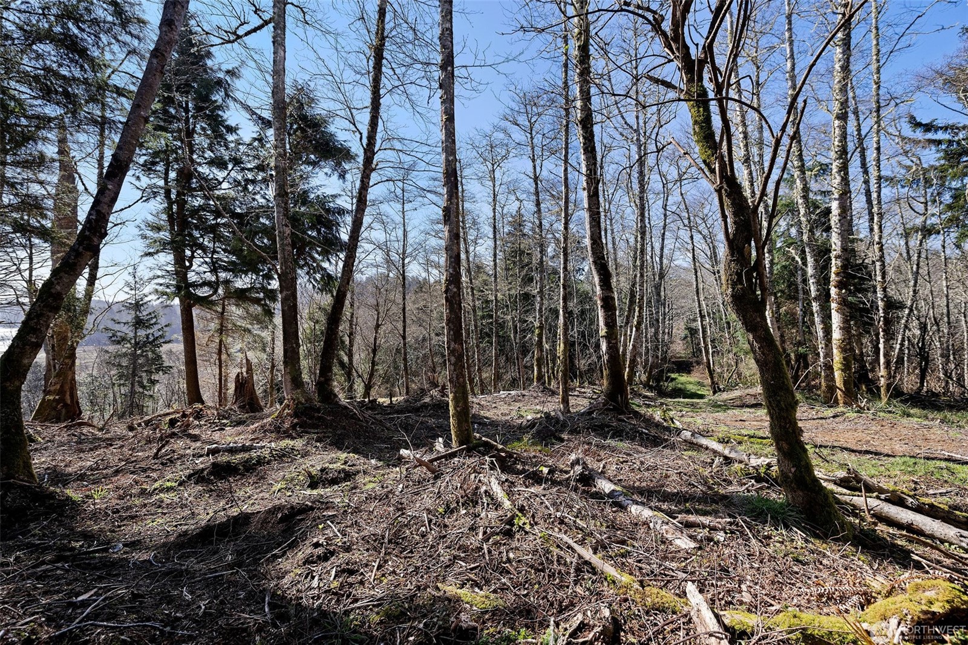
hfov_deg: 104.3
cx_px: 484
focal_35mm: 14
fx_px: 376
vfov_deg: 81.2
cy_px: 322
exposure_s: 1/1000
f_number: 4
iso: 400
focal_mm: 14
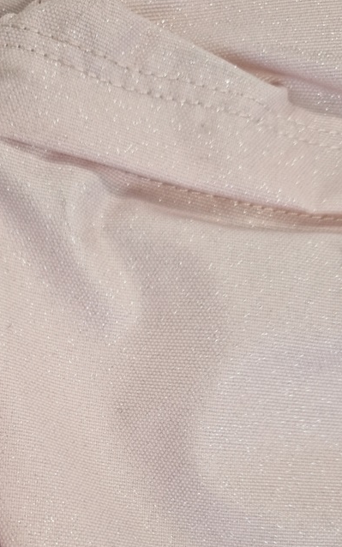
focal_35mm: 43
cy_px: 437
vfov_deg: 44.0
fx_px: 641
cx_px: 77
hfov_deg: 29.3
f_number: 1.8
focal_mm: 5.4
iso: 50
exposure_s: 1/100
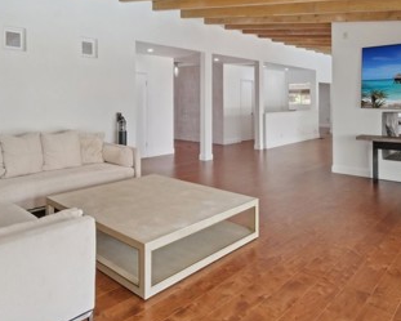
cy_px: 95
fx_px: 321
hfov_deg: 63.1
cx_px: 150
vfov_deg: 51.7
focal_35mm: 27
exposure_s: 1/10
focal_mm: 9
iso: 400
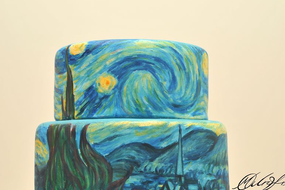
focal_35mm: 64
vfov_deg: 21.2
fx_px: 507
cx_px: 133
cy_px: 106
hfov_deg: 31.4
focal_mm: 56
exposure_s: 1/60
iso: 400
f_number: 6.3
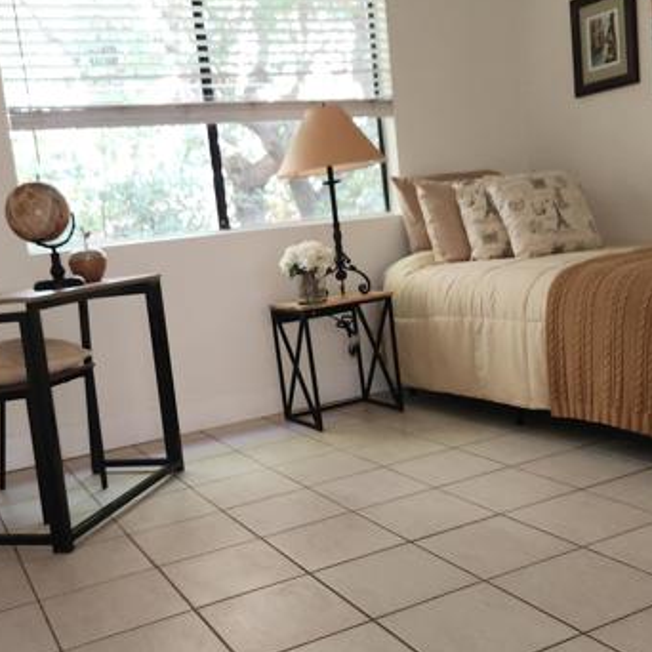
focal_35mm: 38
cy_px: 353
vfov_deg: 43.8
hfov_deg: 43.8
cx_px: 307
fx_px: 810
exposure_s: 1/40
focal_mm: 5.4
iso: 125
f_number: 1.8
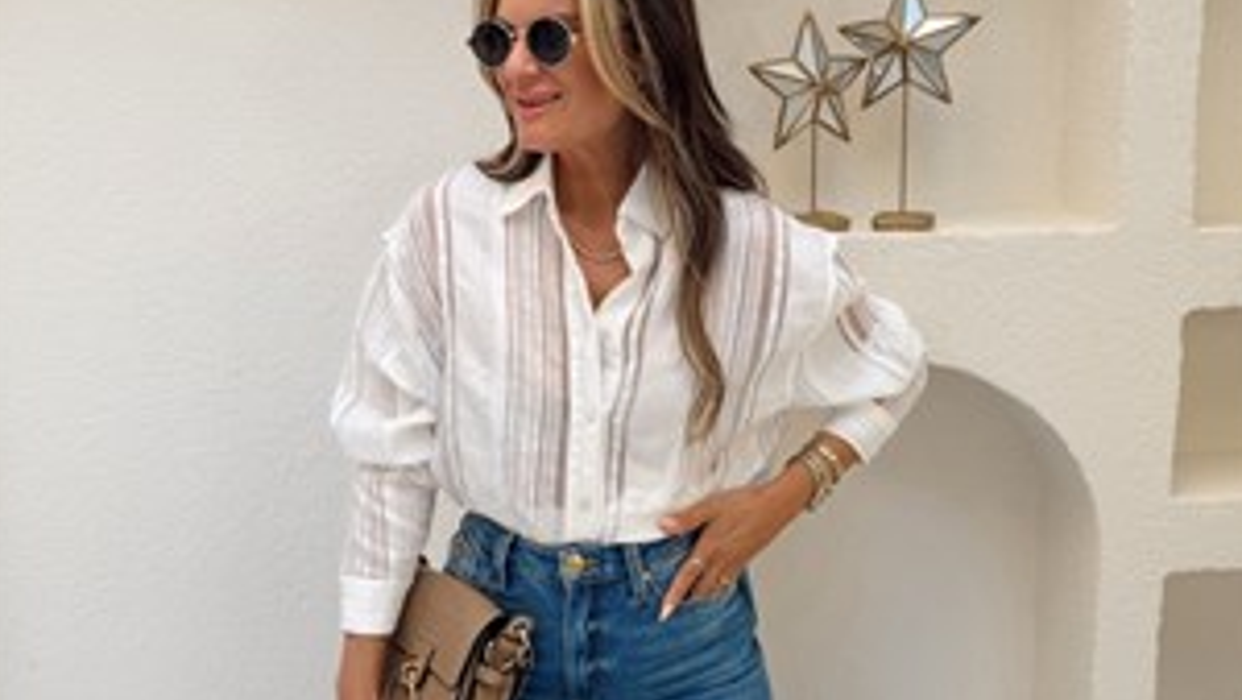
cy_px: 313
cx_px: 617
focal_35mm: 36
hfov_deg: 55.3
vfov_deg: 32.8
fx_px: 1186
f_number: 1.78
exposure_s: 1/204
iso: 64
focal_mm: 6.76
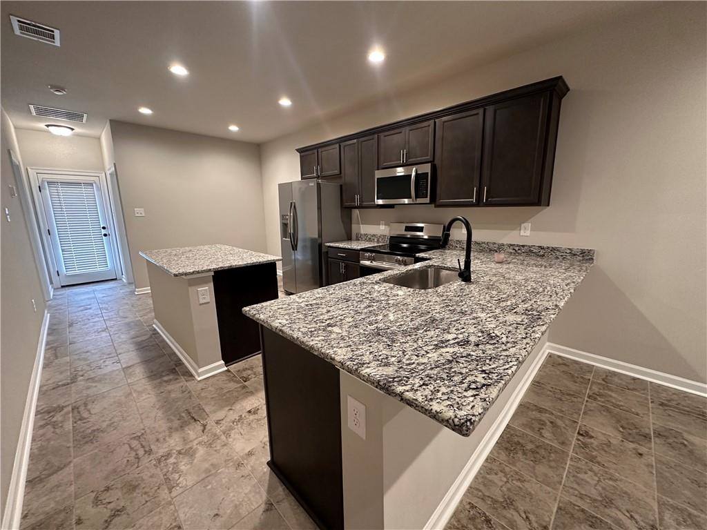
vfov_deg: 85.7
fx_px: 286
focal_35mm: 14
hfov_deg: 102.1
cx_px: 354
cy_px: 265
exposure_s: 1/60
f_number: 2.2
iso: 400
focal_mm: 2.22
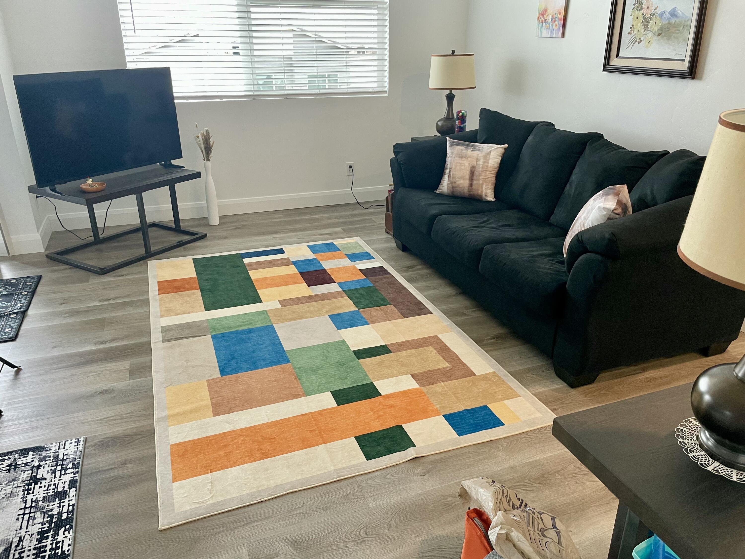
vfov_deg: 53.1
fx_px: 560
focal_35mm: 26
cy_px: 280
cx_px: 372
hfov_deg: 67.3
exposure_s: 1/60
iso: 100
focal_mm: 4.2
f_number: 1.6
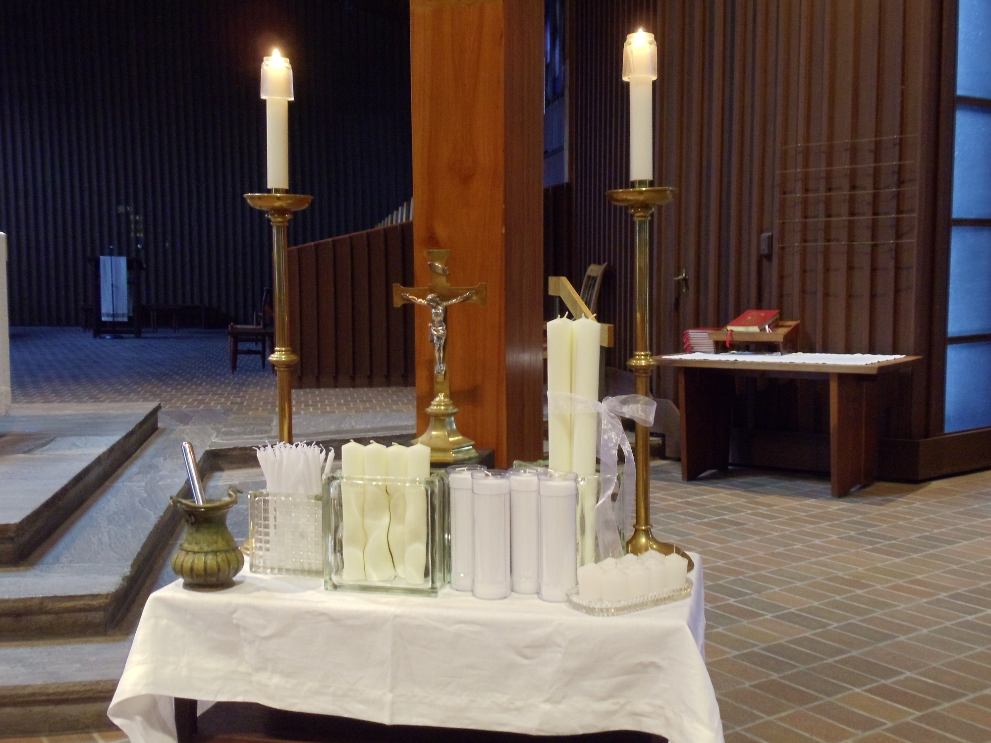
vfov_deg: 29.1
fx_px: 1431
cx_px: 496
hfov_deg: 38.2
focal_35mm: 50
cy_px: 372
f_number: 3.7
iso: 400
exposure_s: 1/4
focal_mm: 6.81
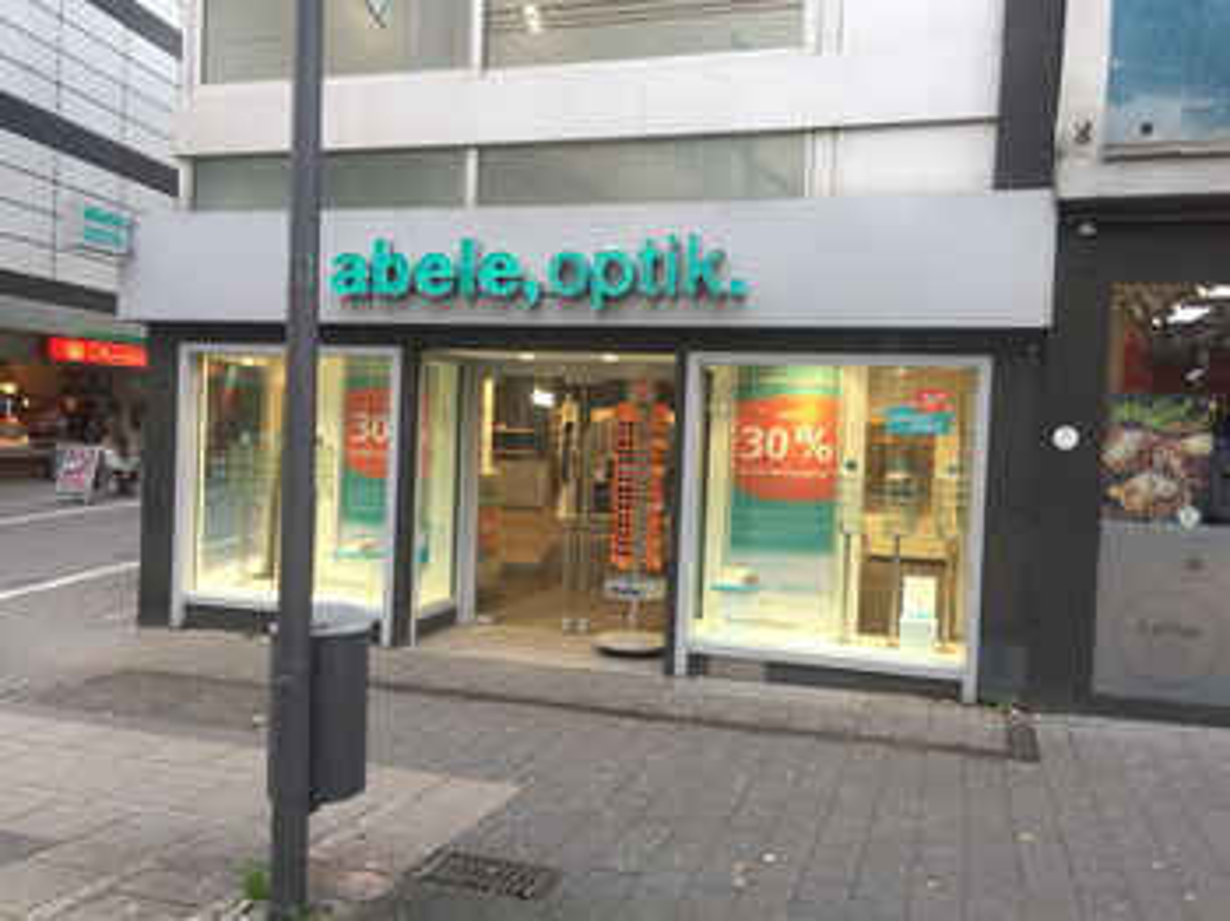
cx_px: 615
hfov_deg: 61.7
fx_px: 1030
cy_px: 460
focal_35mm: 29
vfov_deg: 48.2
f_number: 2.2
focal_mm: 4.15
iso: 32
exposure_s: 1/100
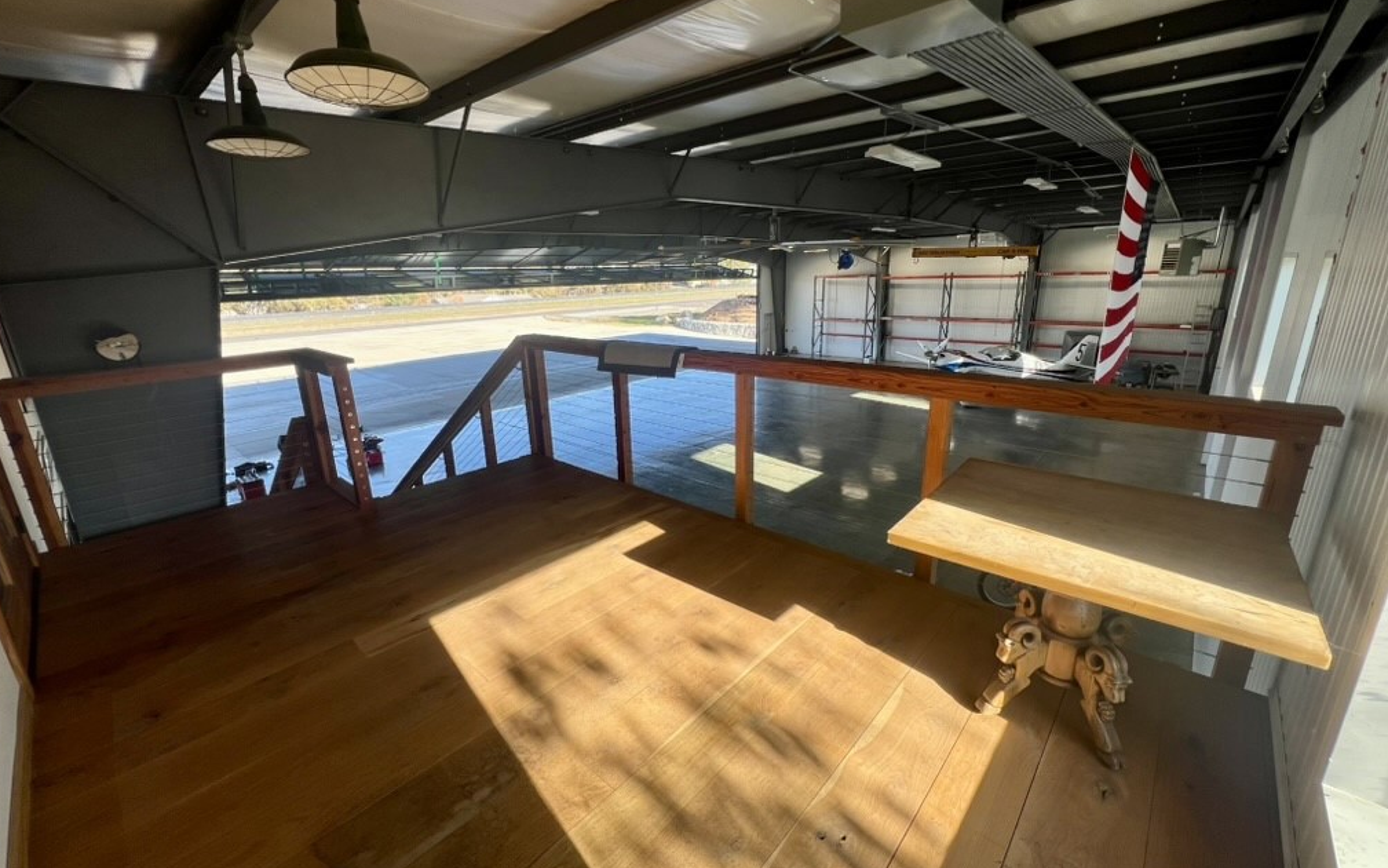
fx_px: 530
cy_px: 434
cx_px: 684
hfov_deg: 105.3
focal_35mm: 14
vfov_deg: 78.6
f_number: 1.8
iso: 32
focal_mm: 1.57
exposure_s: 1/264
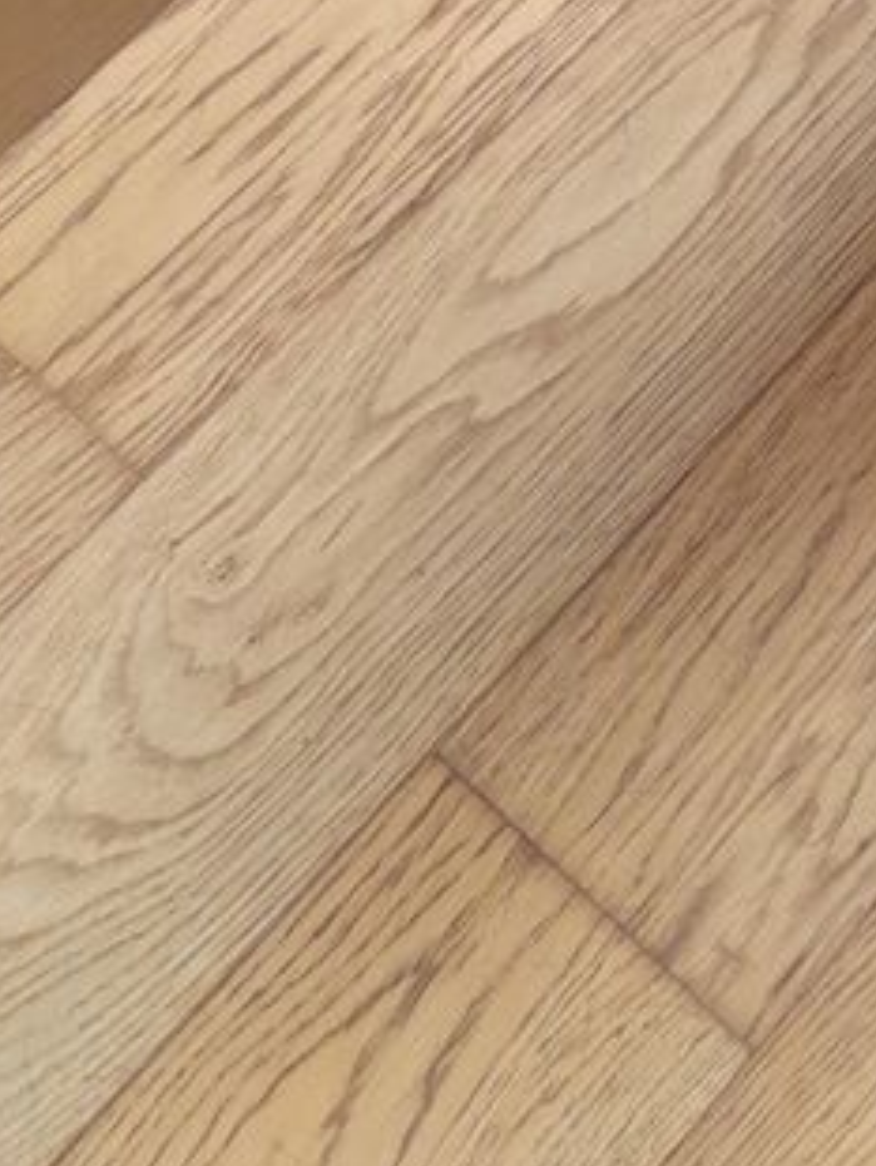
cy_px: -301
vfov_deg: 20.7
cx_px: 1308
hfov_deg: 15.7
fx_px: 2931
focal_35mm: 87
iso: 250
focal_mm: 4
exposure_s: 1/50
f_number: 1.8
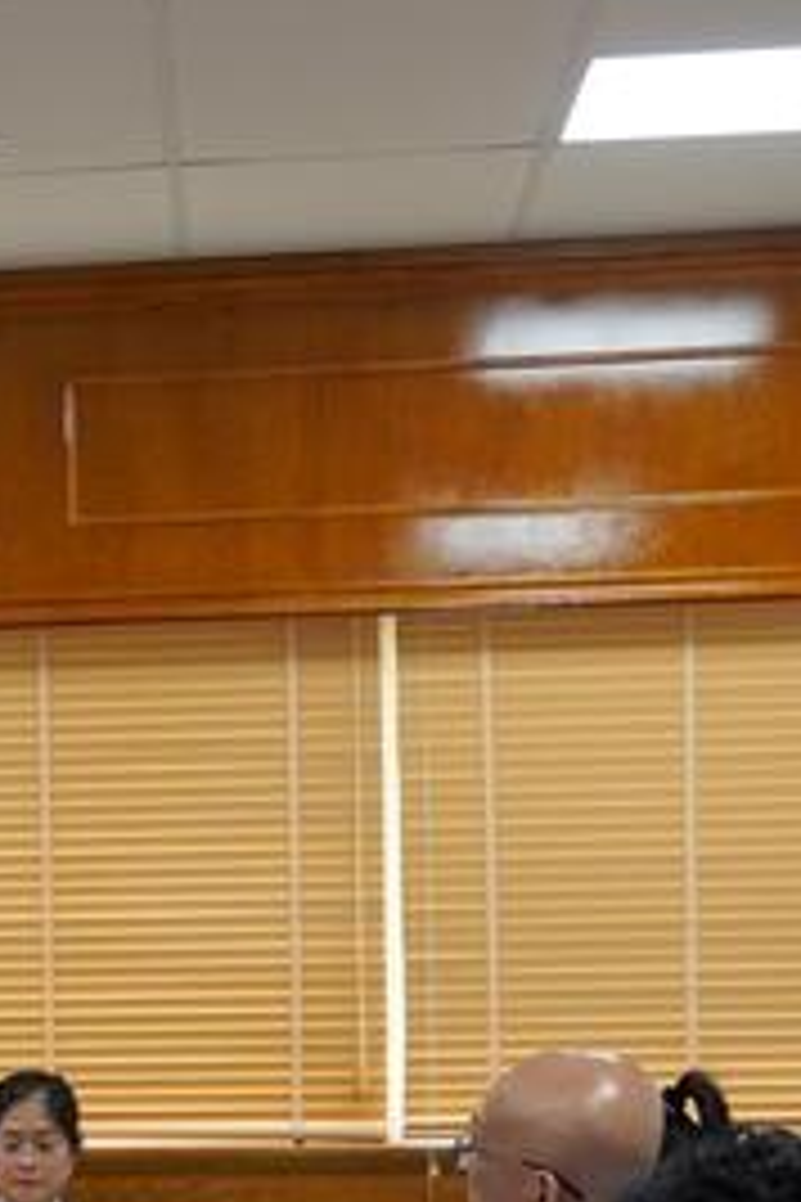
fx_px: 3604
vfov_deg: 18.6
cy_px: 1114
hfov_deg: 12.0
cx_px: -486
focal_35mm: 108
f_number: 4
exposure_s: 1/160
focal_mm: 24
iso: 1000
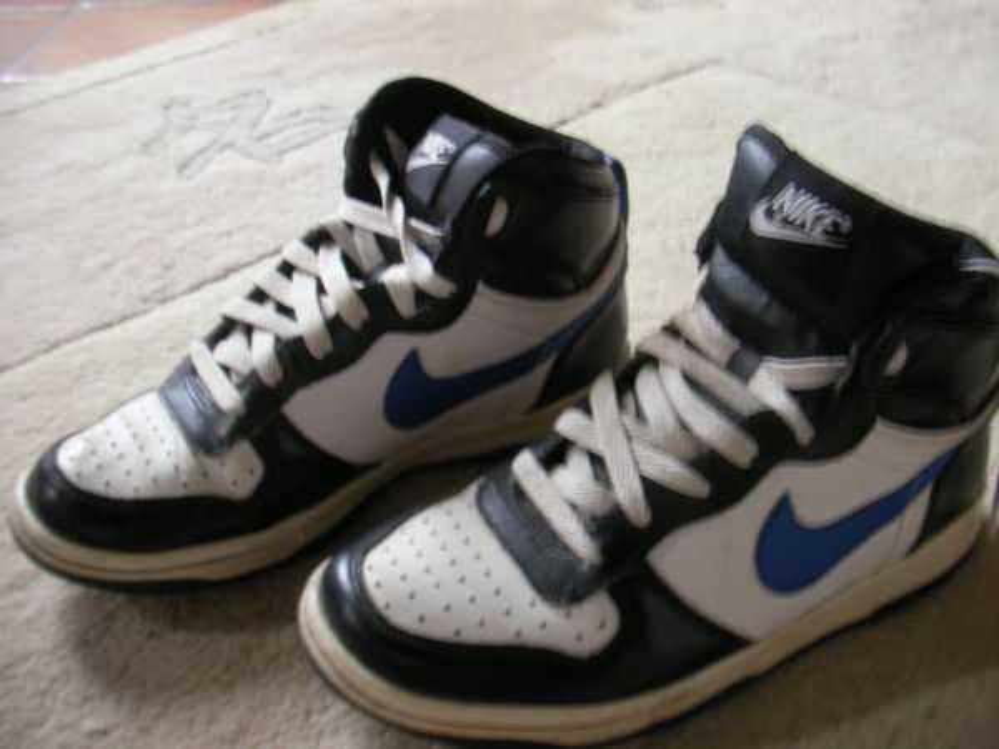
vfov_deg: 35.1
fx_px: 1183
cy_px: 374
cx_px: 500
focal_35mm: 41
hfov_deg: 45.8
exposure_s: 1/4.6
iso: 100
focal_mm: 6.3
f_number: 3.5
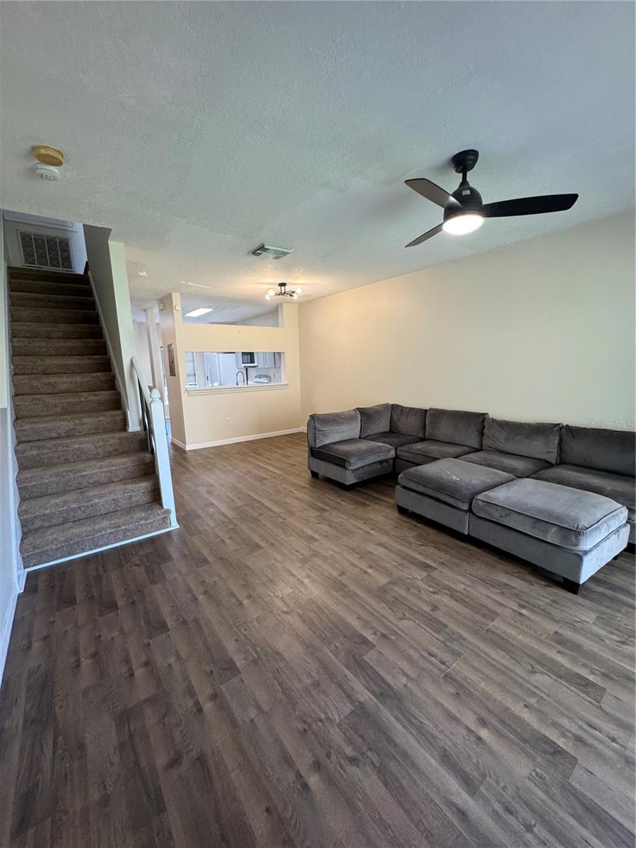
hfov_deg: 85.7
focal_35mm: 14
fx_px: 343
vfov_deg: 102.1
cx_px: 318
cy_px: 424
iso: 250
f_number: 2.2
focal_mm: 2.22
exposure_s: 1/120
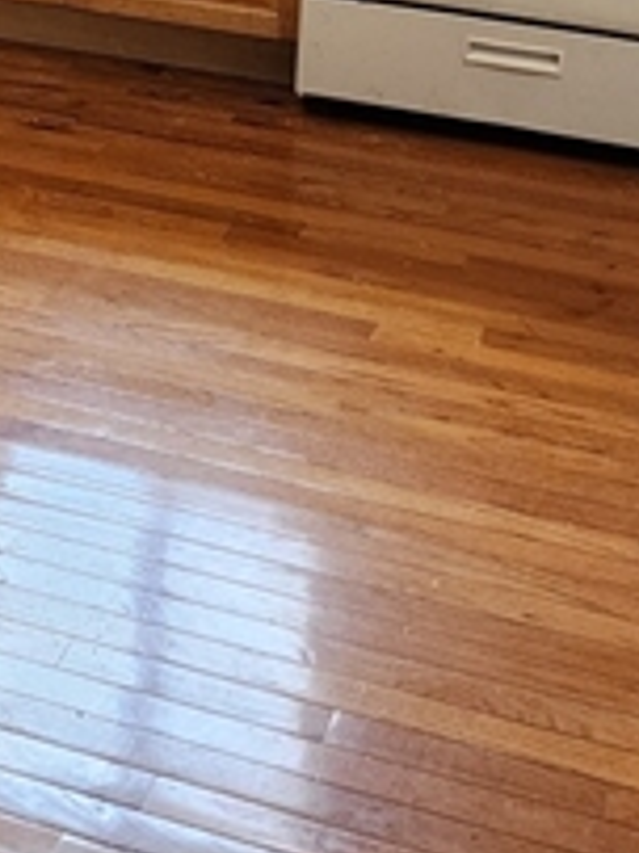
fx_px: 2144
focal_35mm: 87
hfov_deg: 16.6
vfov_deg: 20.8
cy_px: -206
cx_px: 13
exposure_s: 1/120
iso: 200
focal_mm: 6.4
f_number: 1.8
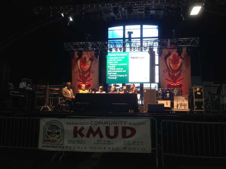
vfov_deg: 42.9
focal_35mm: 33
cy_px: 84
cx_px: 113
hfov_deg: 55.4
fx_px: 215
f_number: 2.4
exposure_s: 1/30
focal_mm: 4.12
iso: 50
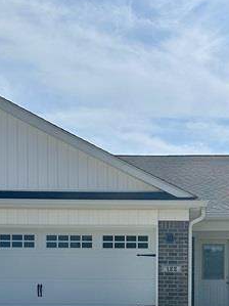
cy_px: 299
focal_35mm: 77
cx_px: 185
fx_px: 680
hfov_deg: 18.9
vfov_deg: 24.3
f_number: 1.78
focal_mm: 6.86
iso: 80
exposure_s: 1/15625
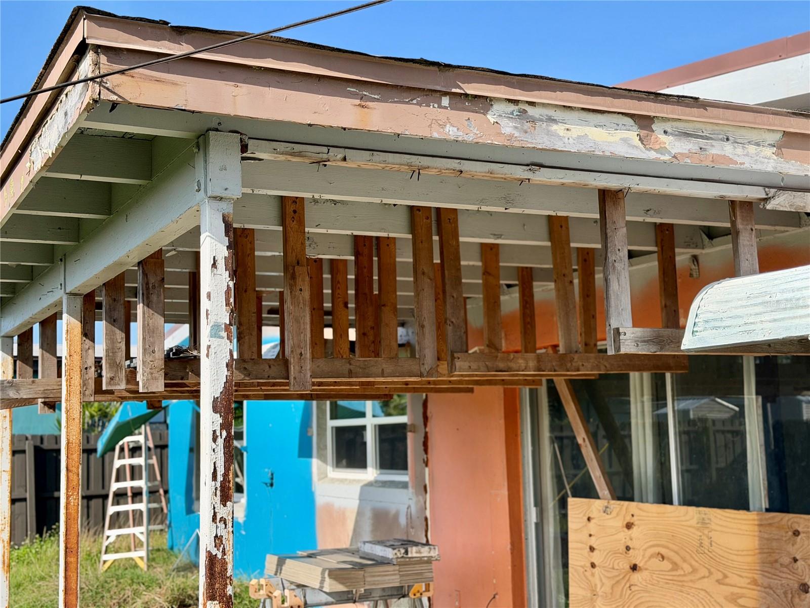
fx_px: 1123
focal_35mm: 48
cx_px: 405
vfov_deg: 30.3
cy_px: 304
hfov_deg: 39.7
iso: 100
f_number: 1.78
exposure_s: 1/2976
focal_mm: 6.76
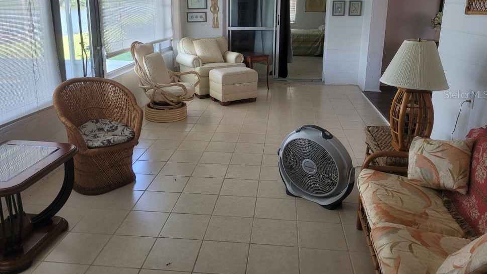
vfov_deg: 38.6
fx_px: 387
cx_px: 233
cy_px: 94
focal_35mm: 30
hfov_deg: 64.3
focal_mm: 5.4
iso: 160
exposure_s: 1/120
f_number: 1.8
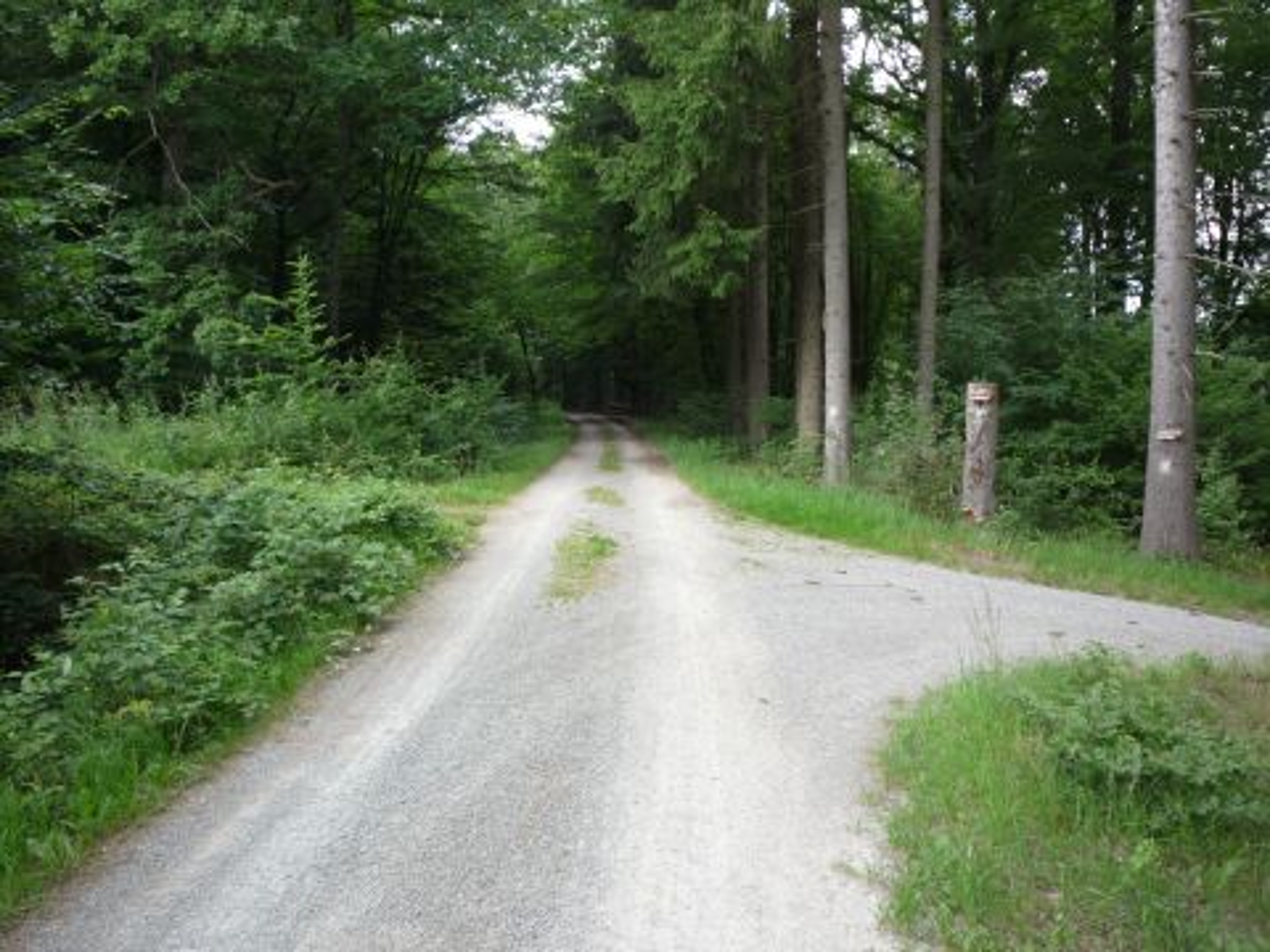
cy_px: 476
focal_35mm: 32
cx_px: 635
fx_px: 1174
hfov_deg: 56.8
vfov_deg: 44.2
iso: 100
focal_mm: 5.2
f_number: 3.3
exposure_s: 1/80
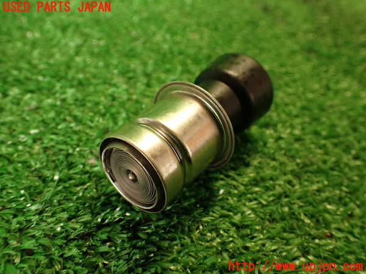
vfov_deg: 44.2
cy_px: 137
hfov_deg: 56.8
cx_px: 183
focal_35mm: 32
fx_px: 338
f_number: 2.4
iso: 250
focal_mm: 5.79
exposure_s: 1/30
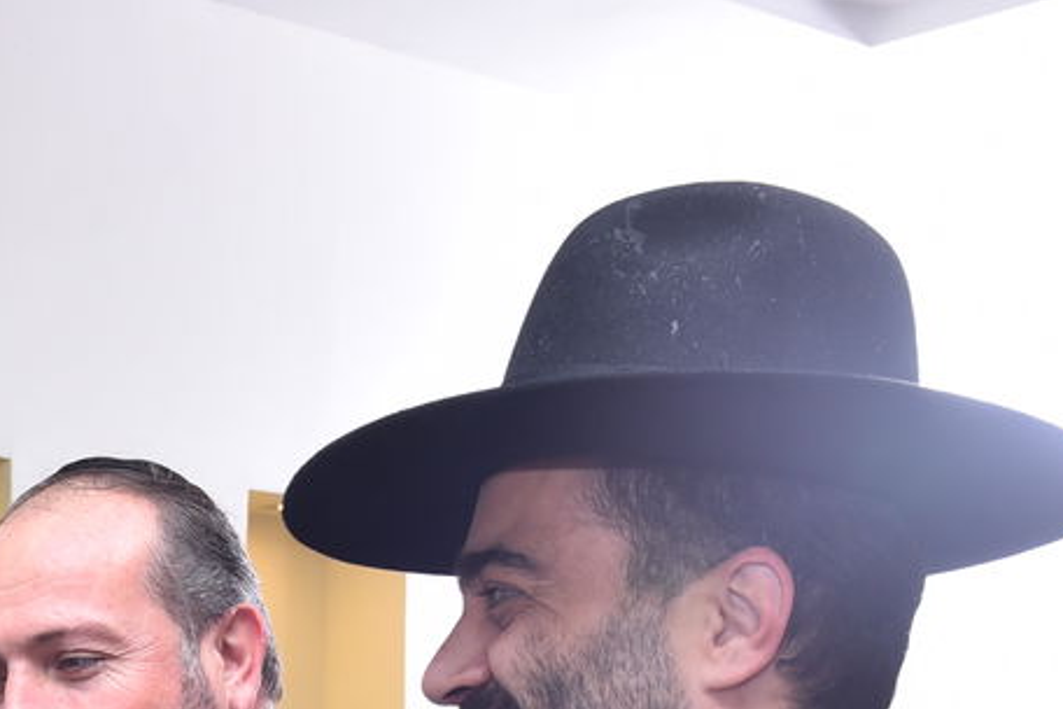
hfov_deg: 21.7
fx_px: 2628
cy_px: 995
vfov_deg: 14.5
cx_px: -107
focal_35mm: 89
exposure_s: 1/100
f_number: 6.3
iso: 640
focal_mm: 29
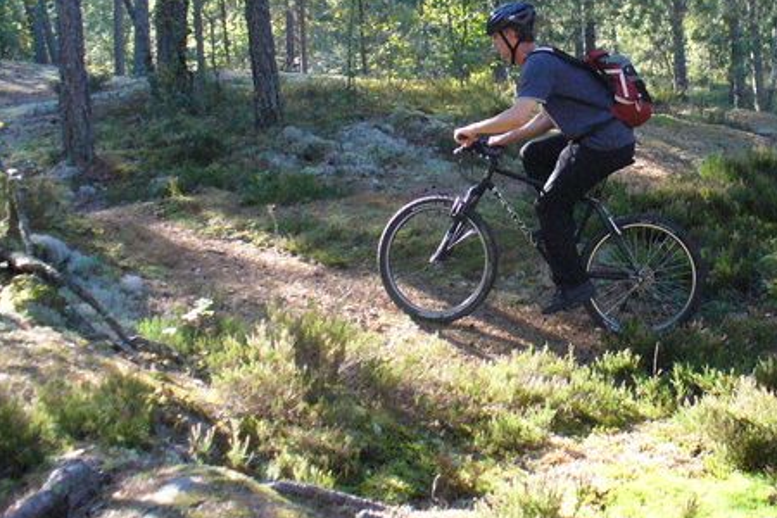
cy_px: 174
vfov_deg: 21.8
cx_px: 609
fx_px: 1338
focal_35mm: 62
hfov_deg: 31.6
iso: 400
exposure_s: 1/500
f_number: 2.8
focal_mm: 6.1
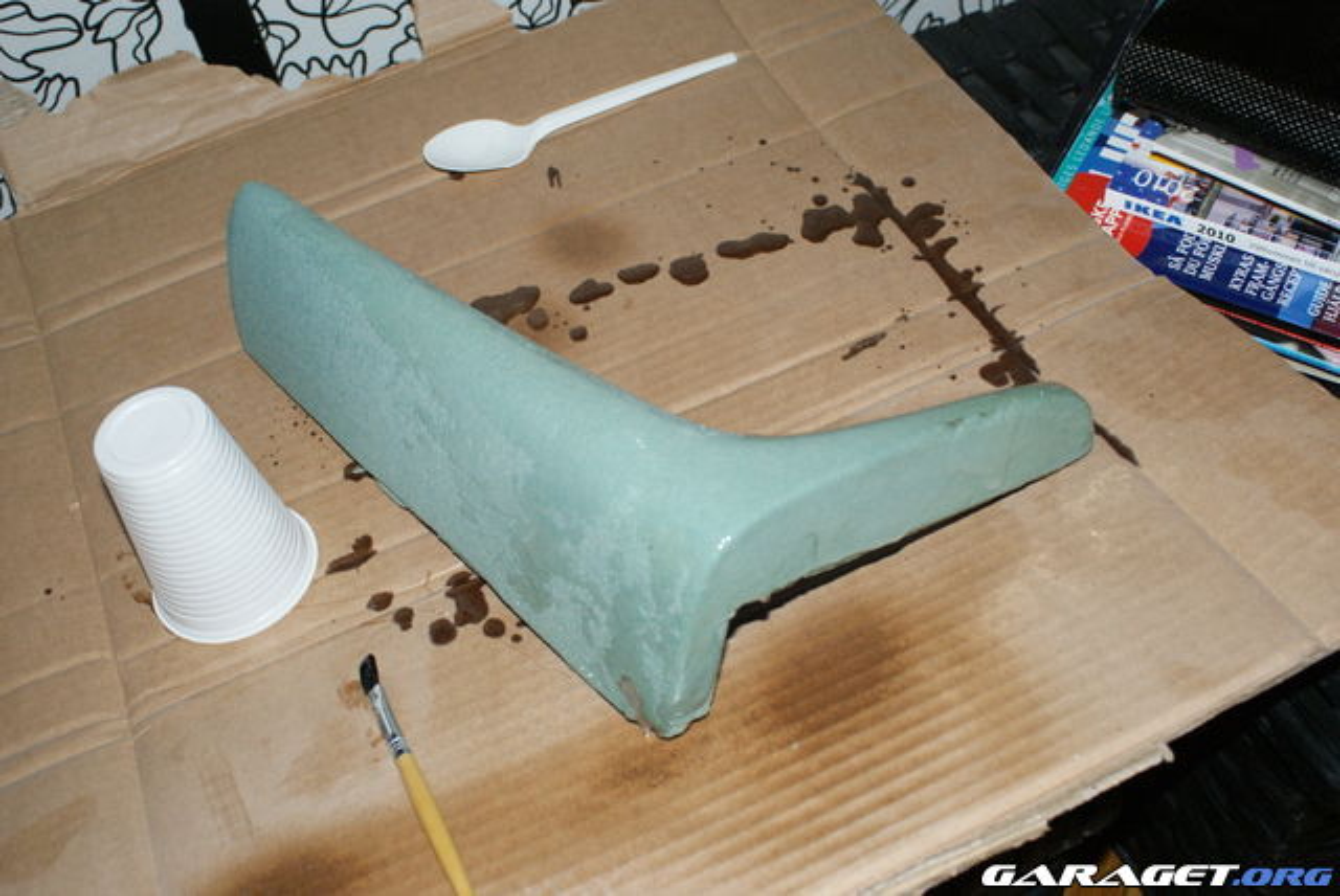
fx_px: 1565
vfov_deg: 32.0
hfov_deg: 46.4
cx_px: 670
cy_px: 448
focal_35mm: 42
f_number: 5.6
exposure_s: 1/60
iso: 400
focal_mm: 28
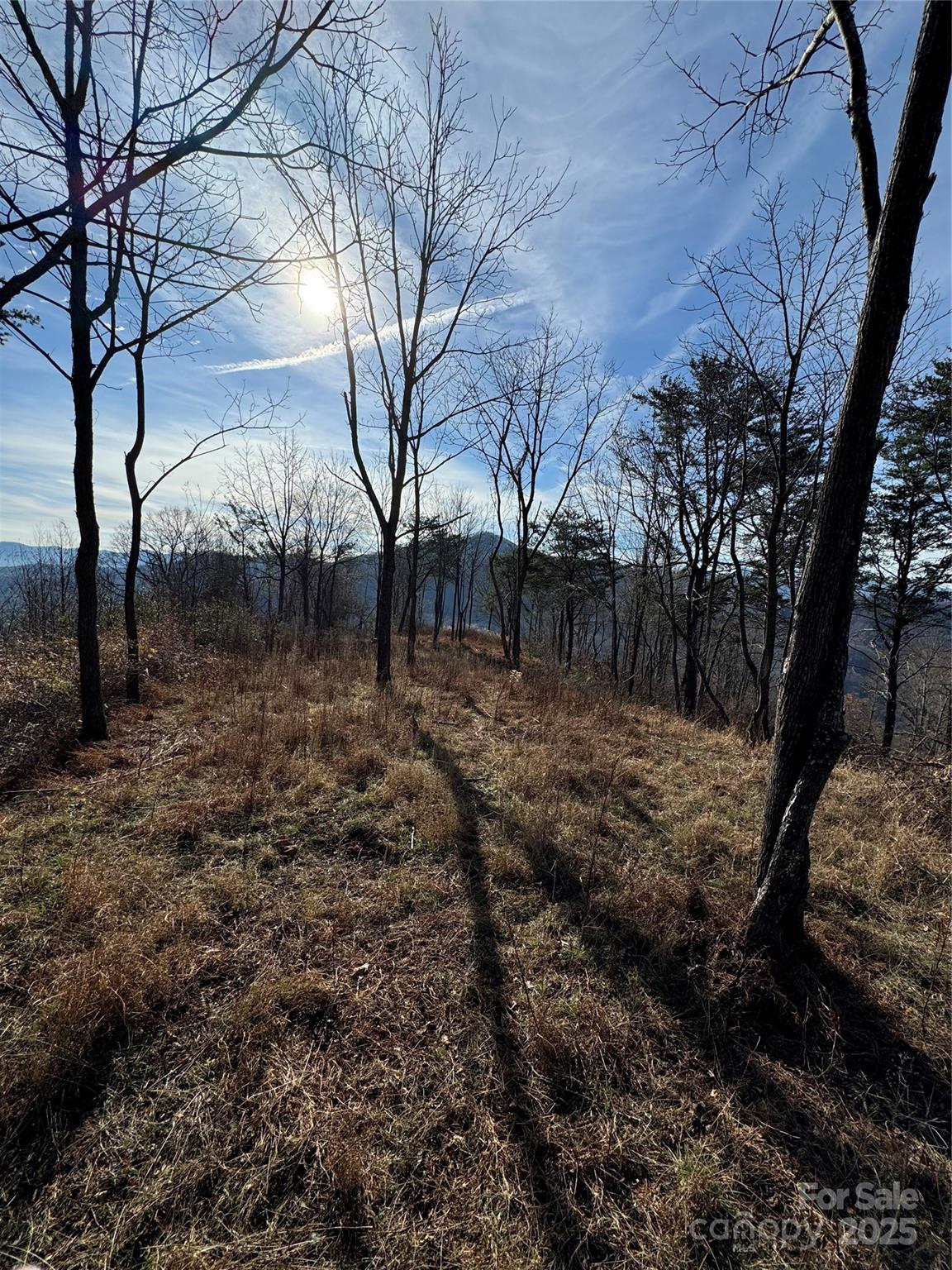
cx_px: 476
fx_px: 513
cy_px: 635
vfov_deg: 102.1
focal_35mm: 14
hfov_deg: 85.7
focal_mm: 2.22
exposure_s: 1/2674
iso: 40
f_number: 2.2
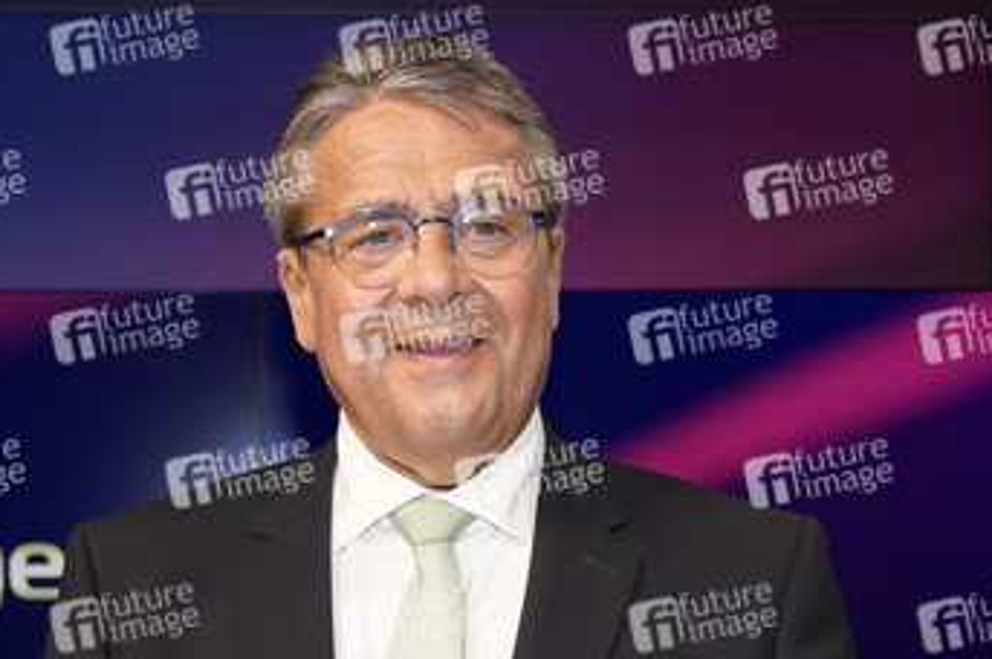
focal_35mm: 46
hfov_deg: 42.7
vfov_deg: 29.1
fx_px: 1266
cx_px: 453
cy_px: 402
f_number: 5
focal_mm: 35
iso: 2000
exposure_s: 1/160
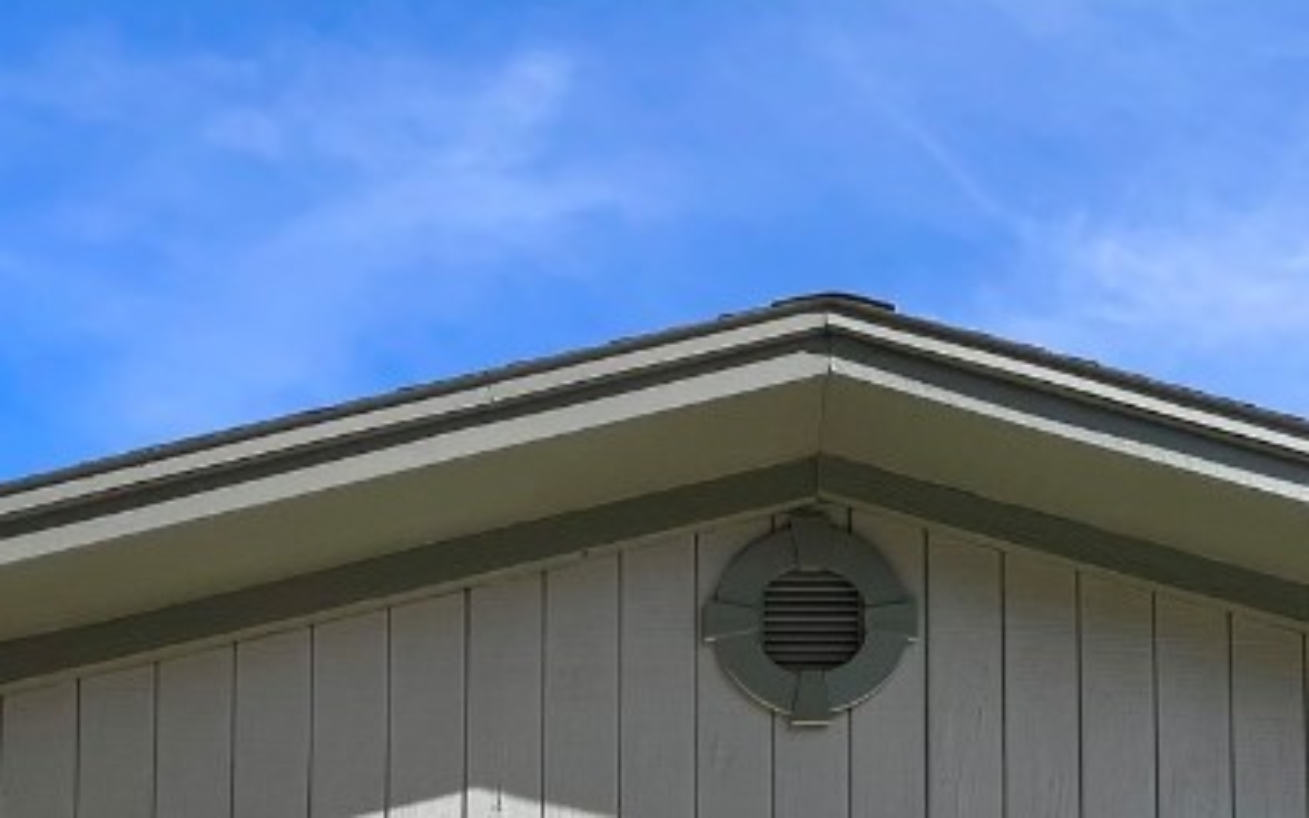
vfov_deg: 25.7
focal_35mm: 36
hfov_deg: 53.8
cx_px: 748
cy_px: 1249
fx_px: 1284
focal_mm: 1.57
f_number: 1.8
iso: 32
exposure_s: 1/2179
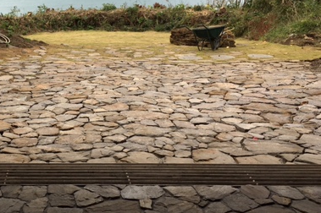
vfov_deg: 26.2
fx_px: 454
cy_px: 57
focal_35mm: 51
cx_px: 60
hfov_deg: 37.4
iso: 25
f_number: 2.2
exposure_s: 1/469
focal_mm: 4.15
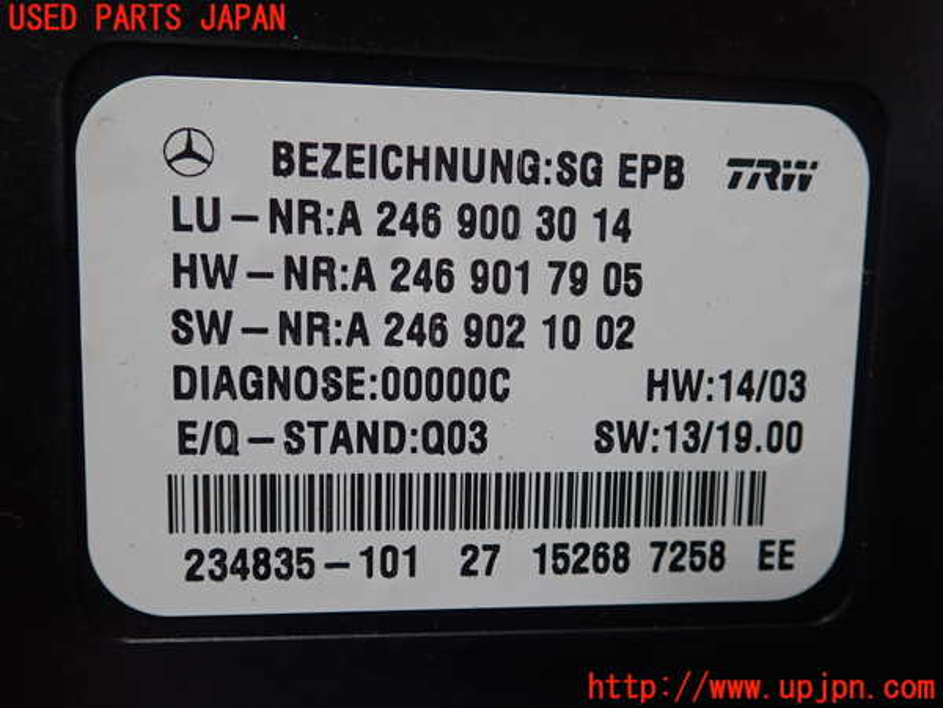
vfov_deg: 46.8
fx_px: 817
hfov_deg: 60.0
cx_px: 472
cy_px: 354
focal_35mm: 30
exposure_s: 1/125
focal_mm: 5.5
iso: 200
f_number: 2.3
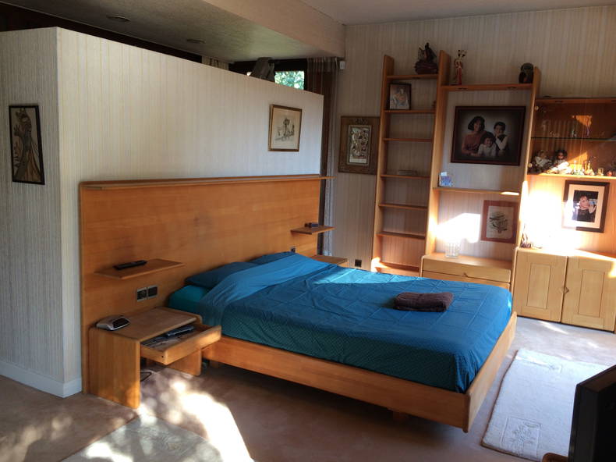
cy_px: 231
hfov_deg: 61.7
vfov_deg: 48.2
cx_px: 308
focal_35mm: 29
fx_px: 516
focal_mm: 4.15
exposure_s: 1/100
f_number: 2.2
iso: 50
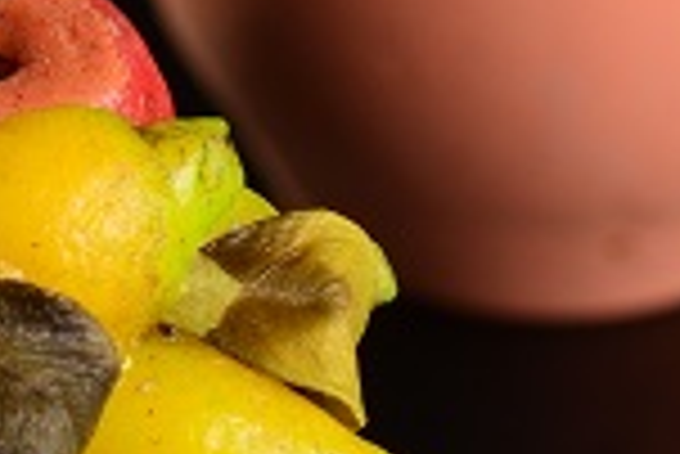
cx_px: -824
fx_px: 13140
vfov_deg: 2.0
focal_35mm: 695
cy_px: -182
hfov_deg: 2.9
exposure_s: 1/125
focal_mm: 105
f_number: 18
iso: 100
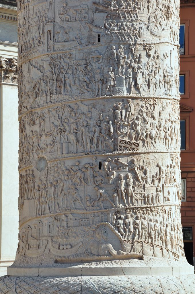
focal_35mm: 135
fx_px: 1100
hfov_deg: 10.1
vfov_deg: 15.2
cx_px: 98
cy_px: 147
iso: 200
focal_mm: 90
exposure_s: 1/250
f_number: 10
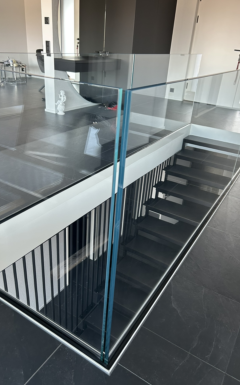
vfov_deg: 66.5
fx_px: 293
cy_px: 193
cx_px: 115
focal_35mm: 28
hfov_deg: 44.5
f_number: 1.5
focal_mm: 5.7
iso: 200
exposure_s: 1/60
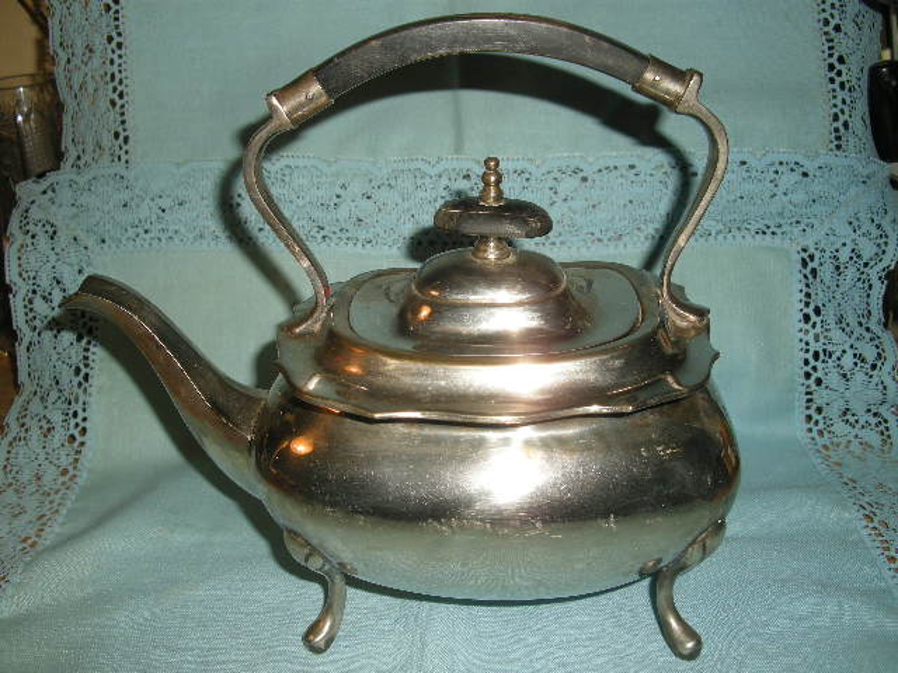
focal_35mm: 37
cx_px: 449
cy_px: 336
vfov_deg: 38.7
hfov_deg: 50.1
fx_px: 960
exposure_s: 1/60
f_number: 8
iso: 64
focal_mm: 7.9
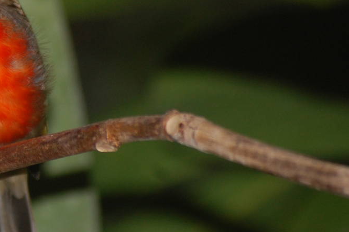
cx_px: -52
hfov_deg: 2.9
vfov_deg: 1.9
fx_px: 6984
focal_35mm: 721
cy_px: 46
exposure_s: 1/60
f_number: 5.6
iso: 400
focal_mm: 200
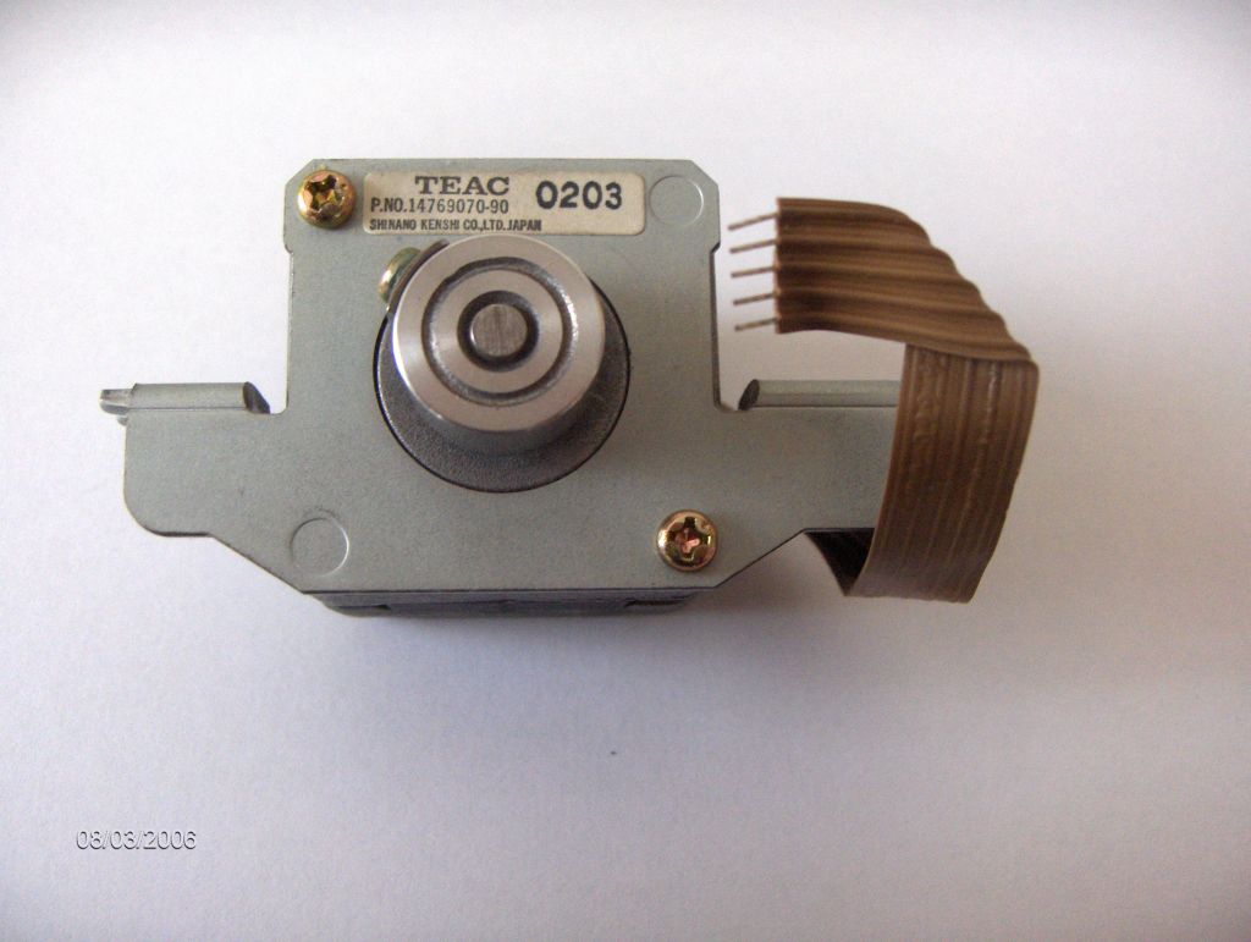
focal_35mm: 39
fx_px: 1411
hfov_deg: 47.8
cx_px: 626
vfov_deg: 36.9
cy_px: 471
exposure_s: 1/52.9
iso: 200
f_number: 2.8
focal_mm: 8
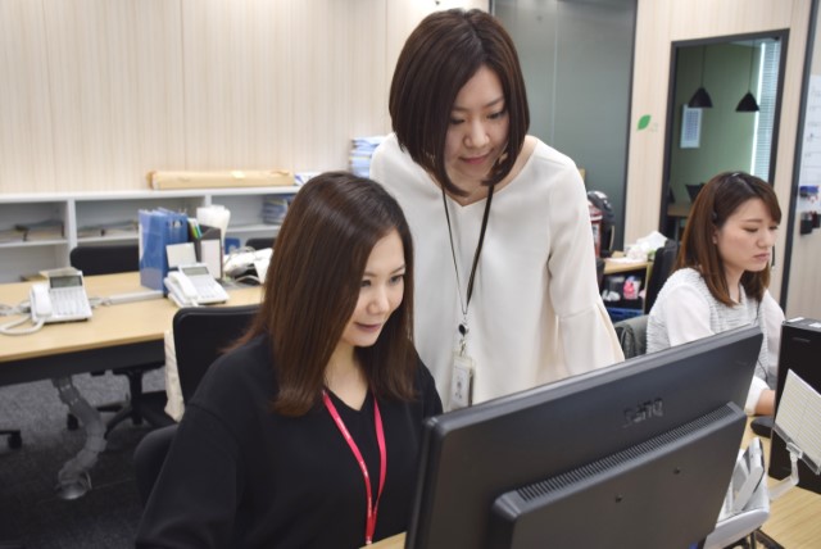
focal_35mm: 34
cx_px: 410
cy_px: 274
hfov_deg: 55.1
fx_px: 787
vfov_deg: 38.4
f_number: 3.8
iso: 100
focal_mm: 23
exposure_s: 1/15
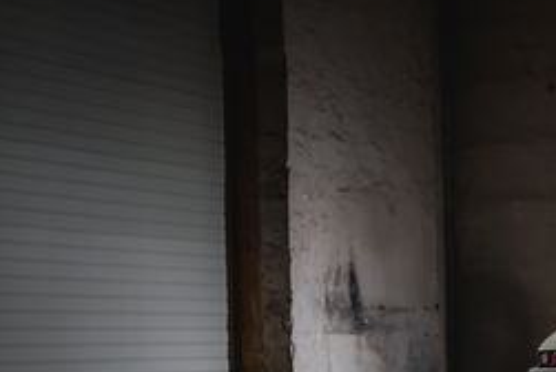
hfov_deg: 17.2
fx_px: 1701
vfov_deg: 12.4
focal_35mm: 110
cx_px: 775
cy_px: 354
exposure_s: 1/160
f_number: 5.6
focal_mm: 36
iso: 250
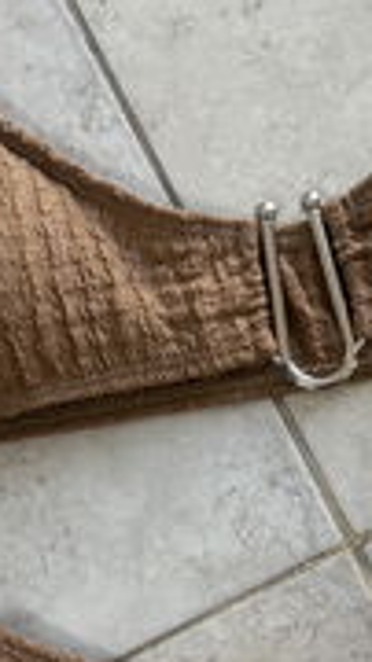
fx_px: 1476
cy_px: 476
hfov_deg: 14.2
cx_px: 350
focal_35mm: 84
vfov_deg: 25.1
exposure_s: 1/50
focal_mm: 5.96
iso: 100
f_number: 1.6
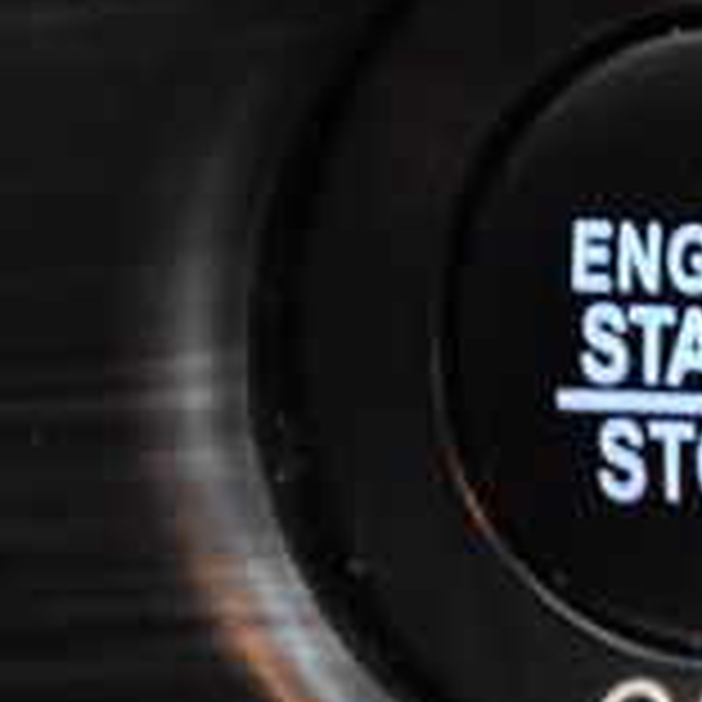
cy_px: 360
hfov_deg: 2.4
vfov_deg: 2.4
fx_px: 16795
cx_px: 680
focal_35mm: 732
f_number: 5.6
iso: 2500
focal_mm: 140
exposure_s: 1/15
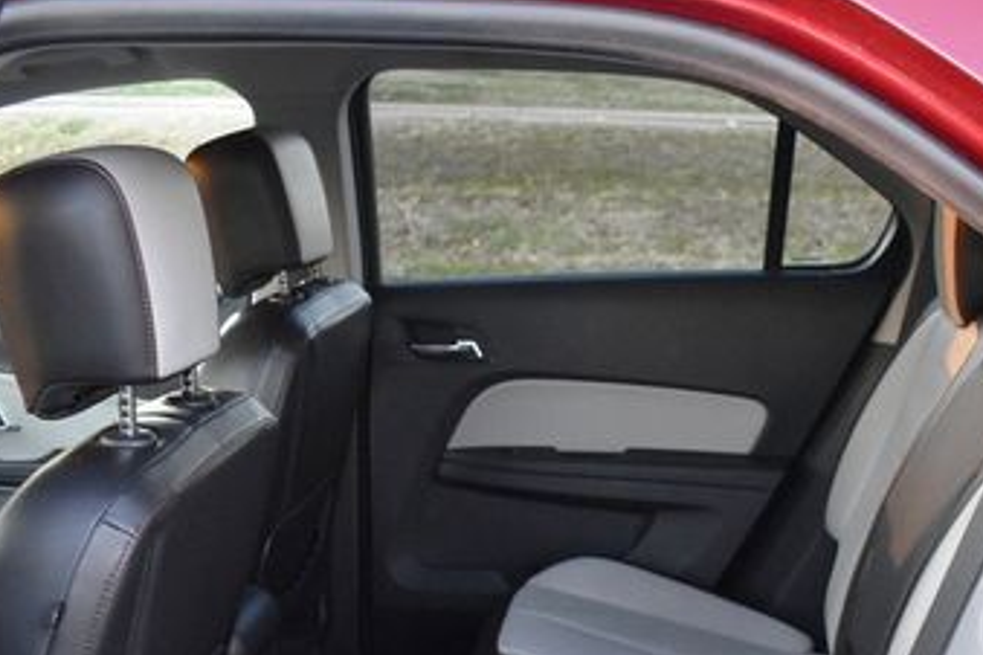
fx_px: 1392
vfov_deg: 25.7
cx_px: 676
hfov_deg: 38.3
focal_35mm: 51
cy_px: 587
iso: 2000
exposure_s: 1/125
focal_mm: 18
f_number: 3.5
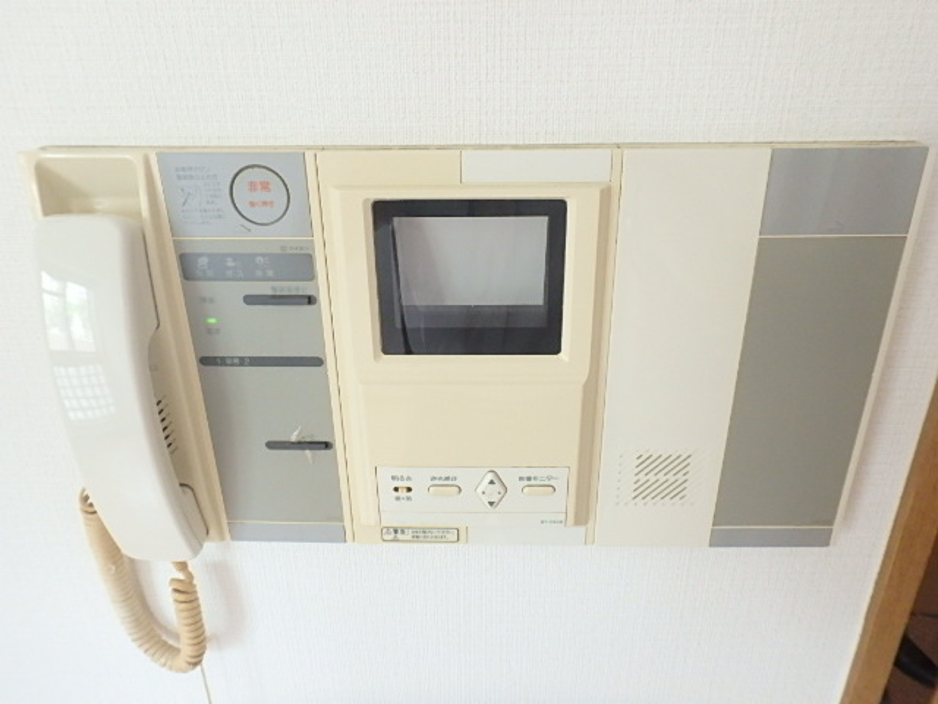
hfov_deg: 73.9
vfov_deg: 58.9
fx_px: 623
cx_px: 469
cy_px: 352
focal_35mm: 23
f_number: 3.8
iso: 500
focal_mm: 4
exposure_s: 1/30
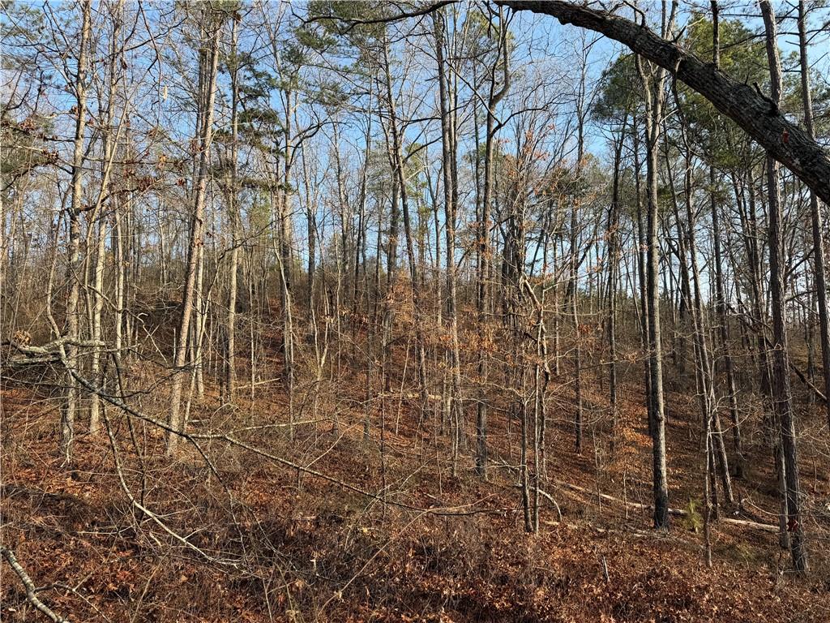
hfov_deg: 71.6
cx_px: 415
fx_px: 575
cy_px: 312
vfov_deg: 56.8
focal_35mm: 24
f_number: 1.78
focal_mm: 6.76
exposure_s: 1/1174
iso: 80
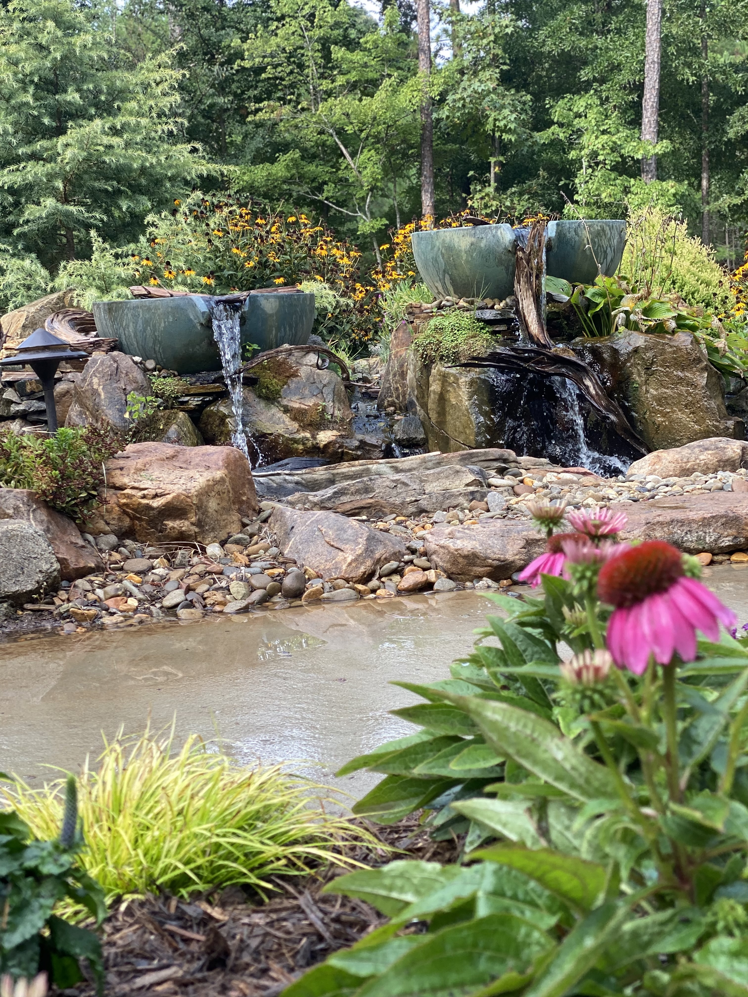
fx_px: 1498
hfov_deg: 28.0
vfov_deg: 36.8
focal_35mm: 52
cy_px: 498
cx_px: 374
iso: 25
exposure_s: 1/122
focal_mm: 6
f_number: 2
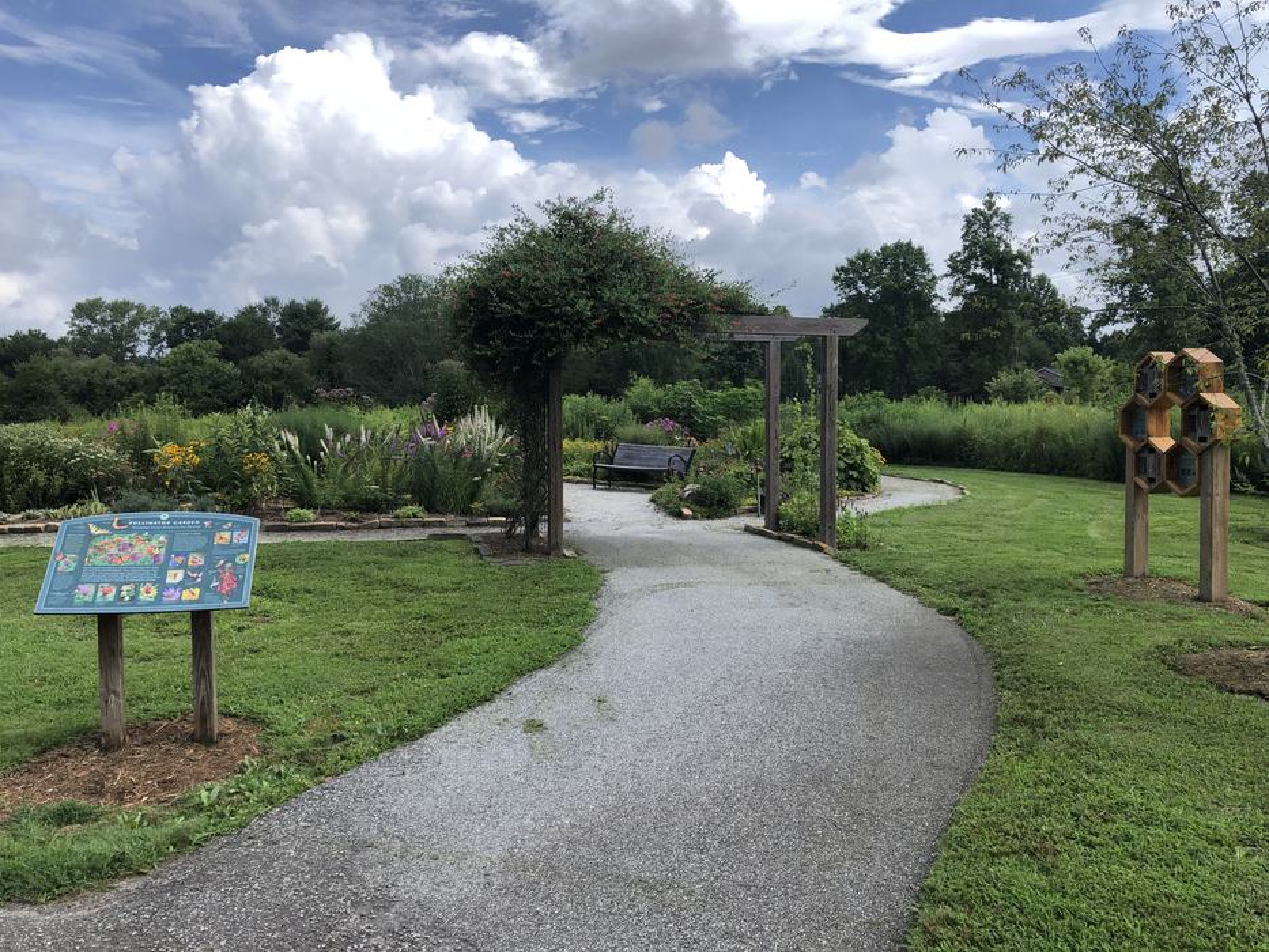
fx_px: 1027
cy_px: 476
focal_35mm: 28
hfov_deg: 63.4
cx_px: 634
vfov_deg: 49.8
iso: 20
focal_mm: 4
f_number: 1.8
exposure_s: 1/1389
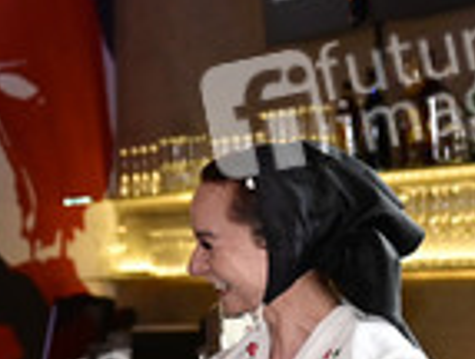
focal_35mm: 126
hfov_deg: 15.5
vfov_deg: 11.2
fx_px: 1733
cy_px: 598
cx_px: 70
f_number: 3.5
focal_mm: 47
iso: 2500
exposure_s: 1/200
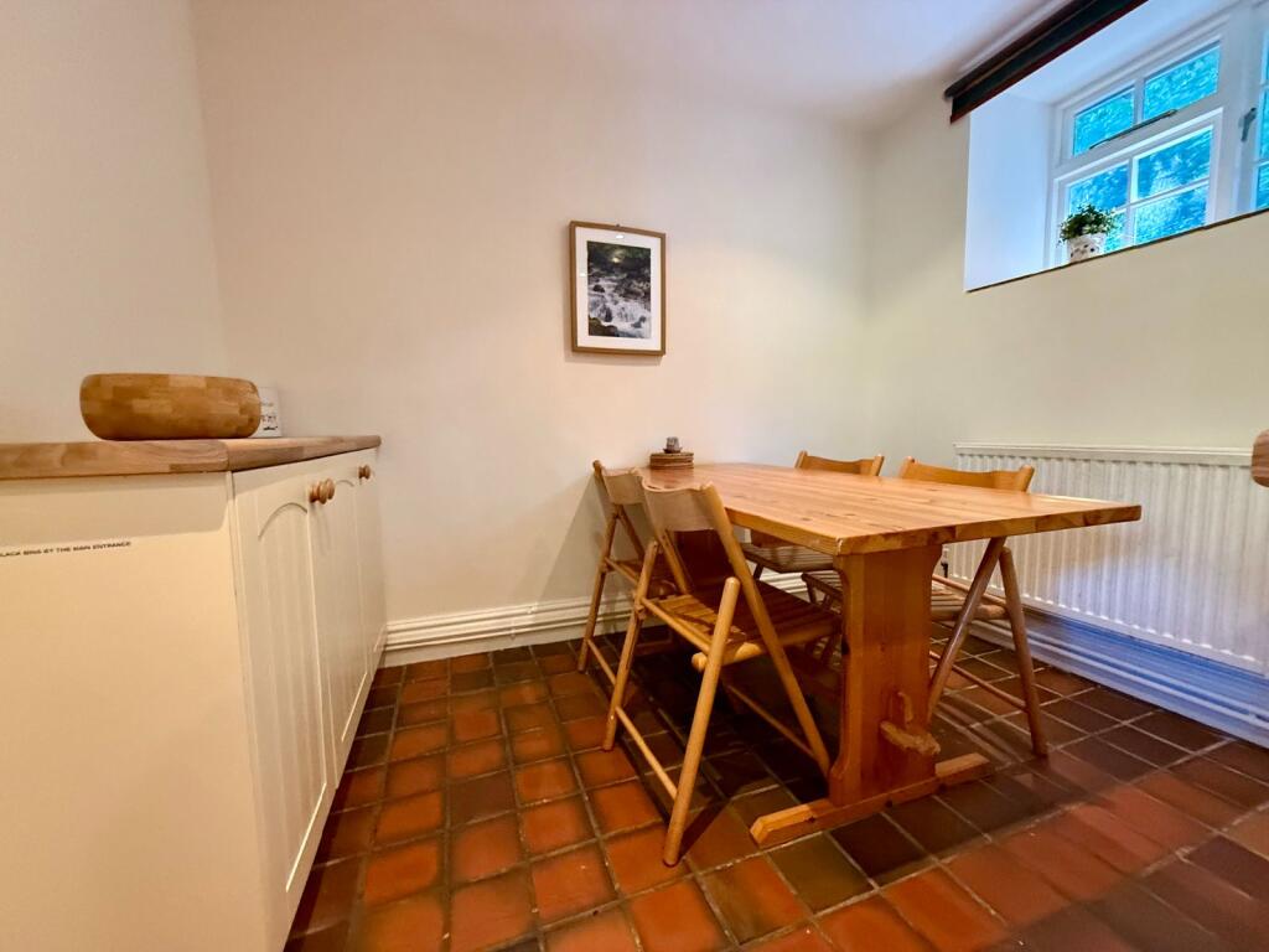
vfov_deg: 85.7
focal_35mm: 14
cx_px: 634
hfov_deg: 102.1
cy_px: 476
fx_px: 513
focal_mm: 2.22
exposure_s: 1/50
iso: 500
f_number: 2.2
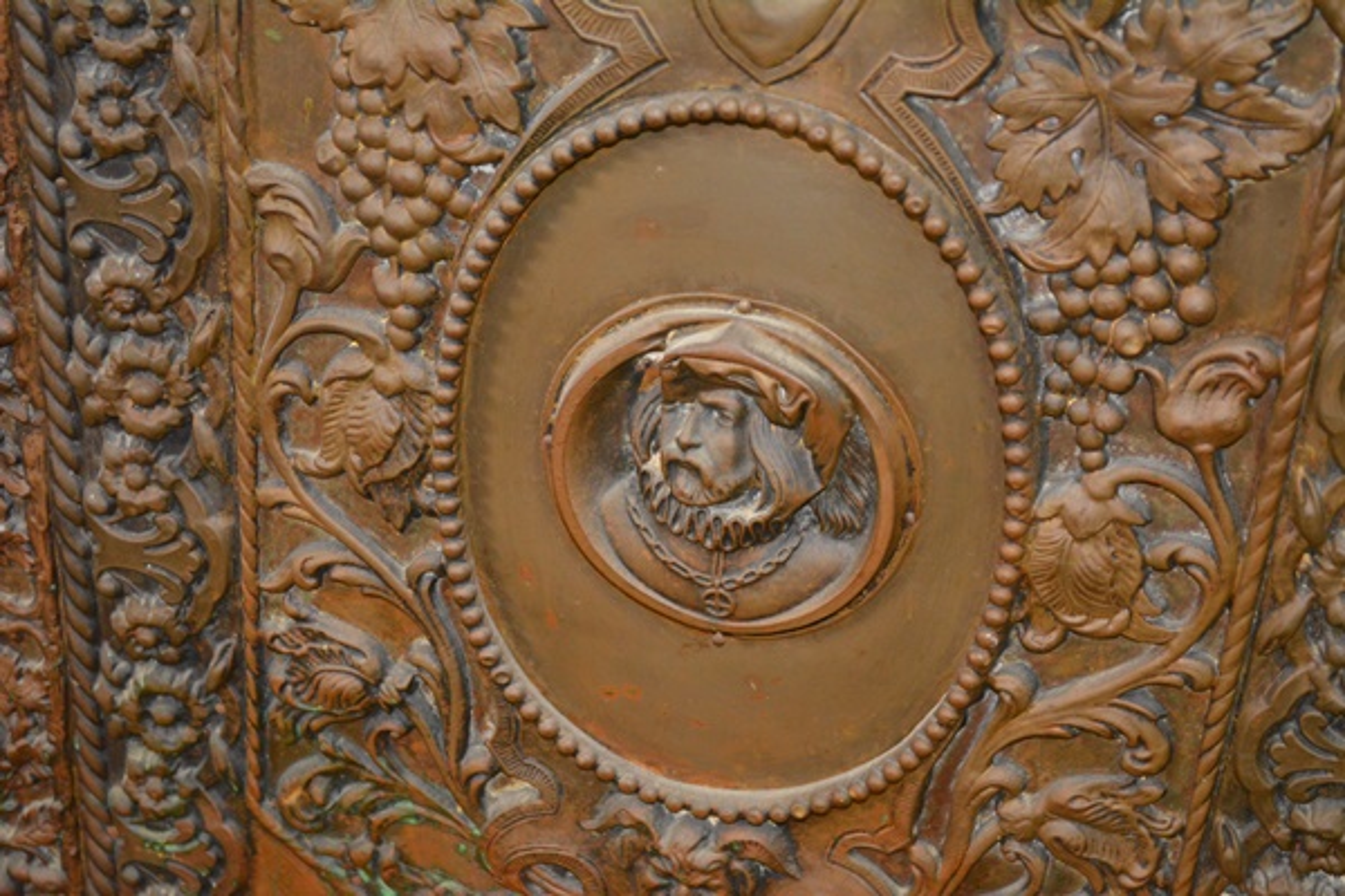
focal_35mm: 66
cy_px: 448
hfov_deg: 30.5
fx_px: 2466
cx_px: 672
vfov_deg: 20.6
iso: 2200
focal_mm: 44
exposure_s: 1/60
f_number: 5.3
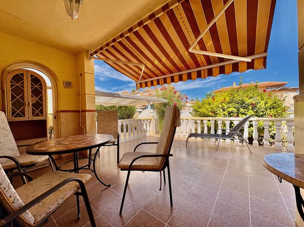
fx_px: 123
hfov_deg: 102.1
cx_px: 152
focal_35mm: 14
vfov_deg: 85.6
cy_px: 114
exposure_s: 1/2273
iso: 50
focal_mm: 2.22
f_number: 2.2
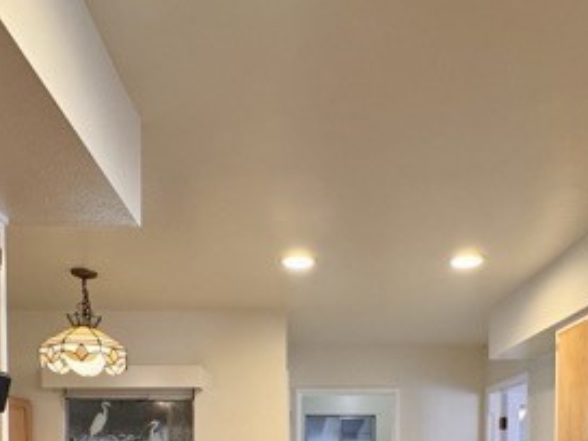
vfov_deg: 36.6
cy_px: 480
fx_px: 561
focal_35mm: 33
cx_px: 300
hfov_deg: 55.3
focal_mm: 2.22
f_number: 2.2
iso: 200
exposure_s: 1/120
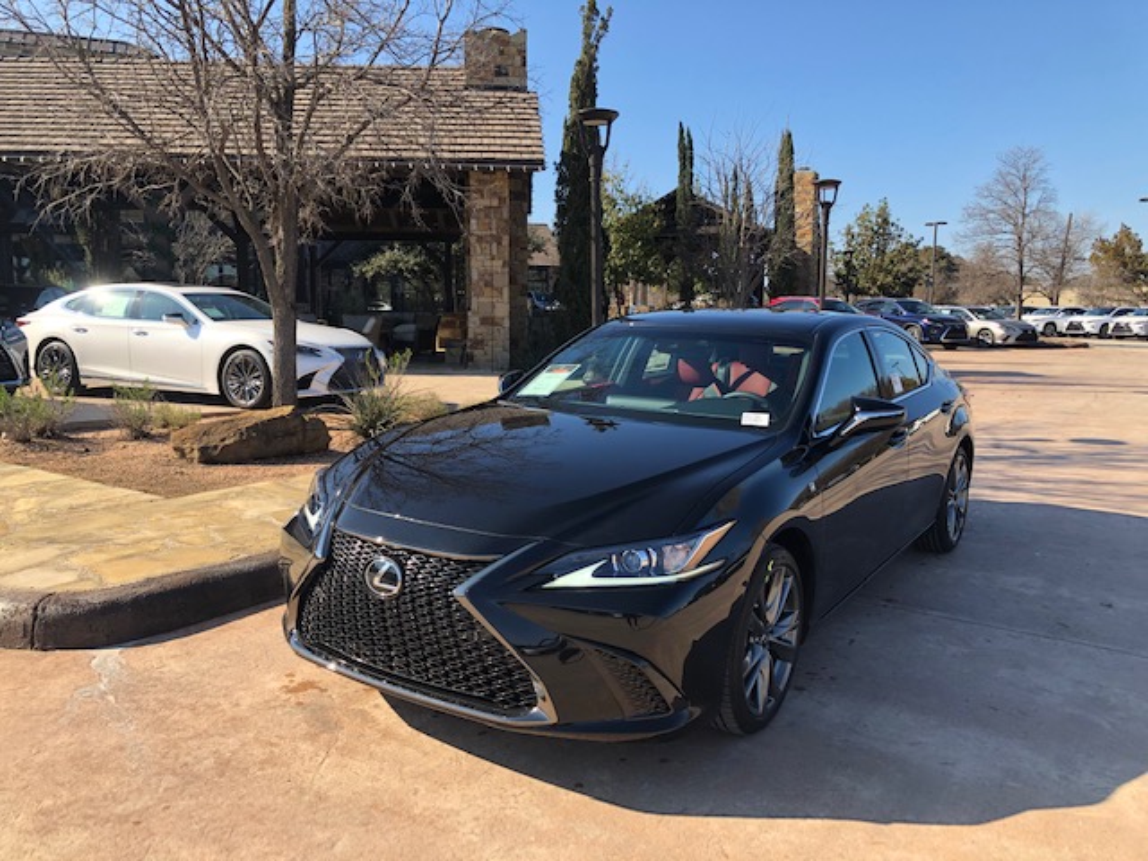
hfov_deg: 63.4
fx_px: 929
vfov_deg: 49.7
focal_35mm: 28
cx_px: 574
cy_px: 430
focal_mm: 3.99
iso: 20
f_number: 1.8
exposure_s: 1/800
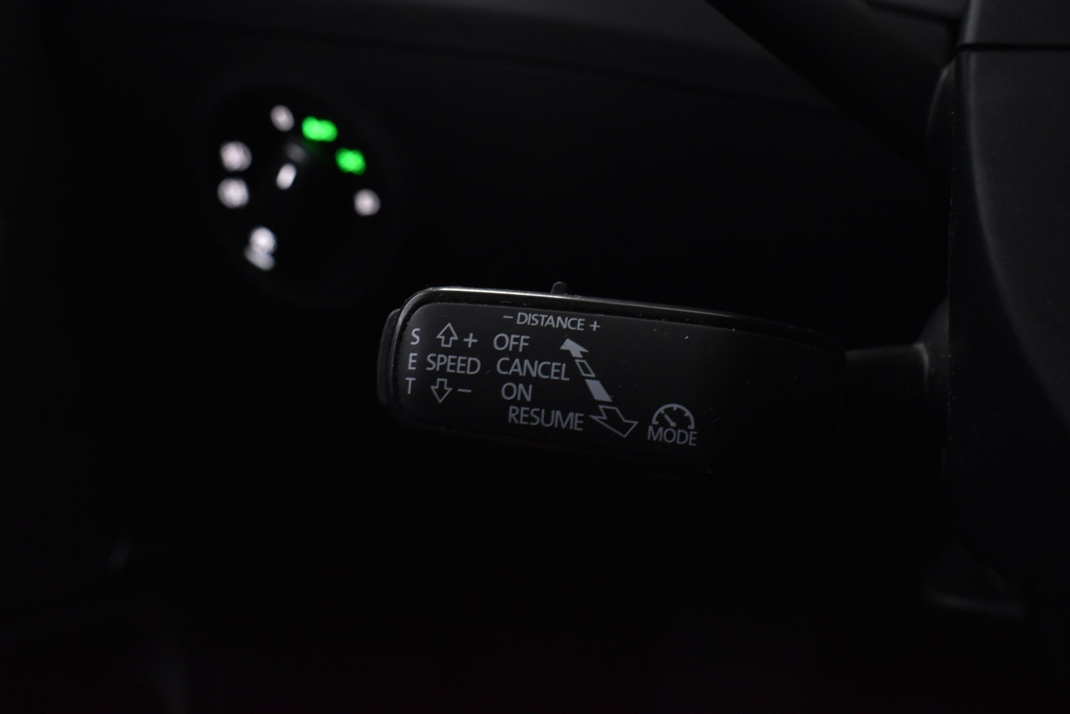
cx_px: 535
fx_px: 1114
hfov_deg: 51.3
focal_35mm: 38
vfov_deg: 35.5
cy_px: 357
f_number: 5.6
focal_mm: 25
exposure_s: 1/10
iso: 1250
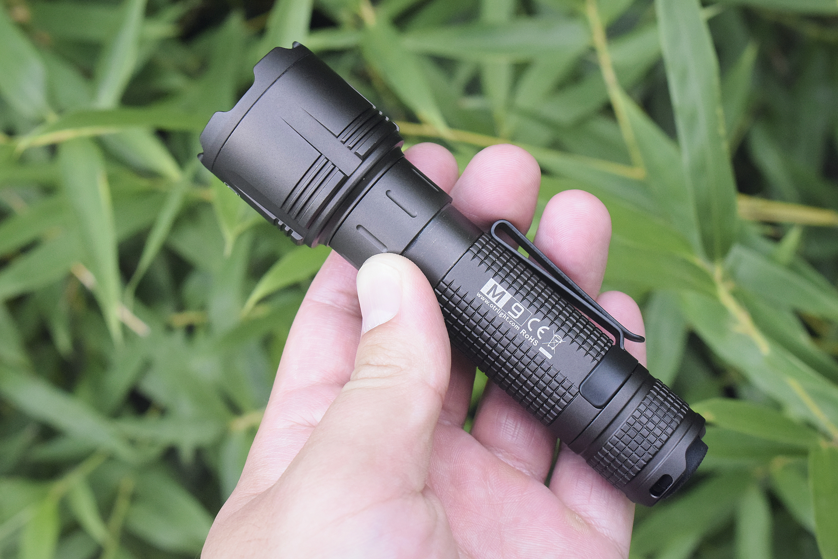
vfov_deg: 16.6
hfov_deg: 24.6
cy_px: 280
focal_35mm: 82
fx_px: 1920
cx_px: 419
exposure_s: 1/320
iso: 3200
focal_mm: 55
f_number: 9
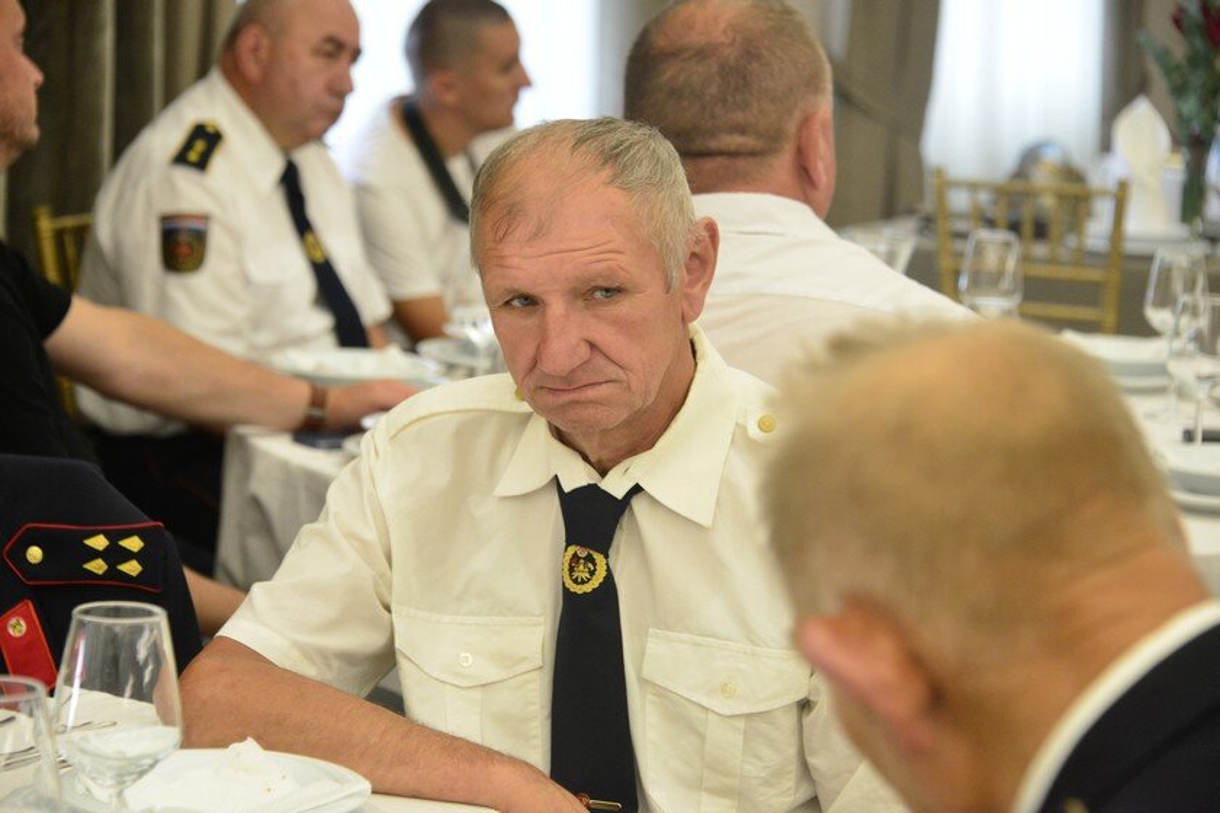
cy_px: 406
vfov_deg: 12.2
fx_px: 3795
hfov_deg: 18.3
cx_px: 610
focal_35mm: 112
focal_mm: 112
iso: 4000
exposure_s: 1/125
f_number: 5.3
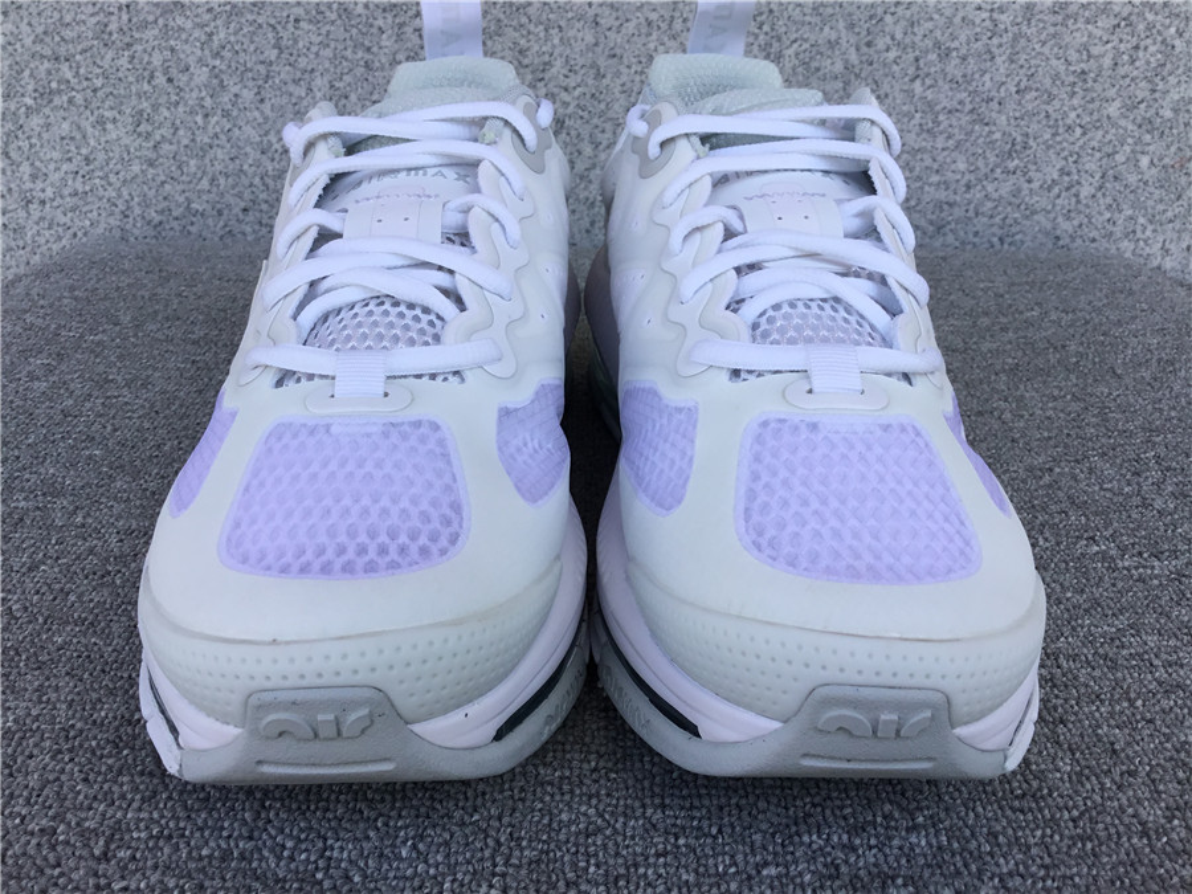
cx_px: 596
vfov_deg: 45.4
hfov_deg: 58.4
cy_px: 447
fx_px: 1067
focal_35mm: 31
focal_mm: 3.3
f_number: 2.4
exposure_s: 1/399
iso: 25
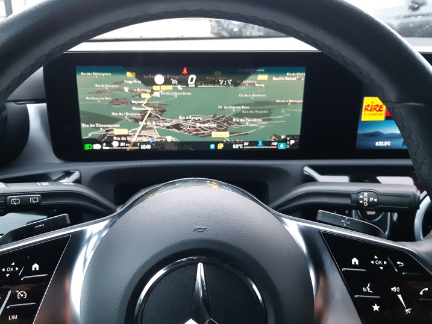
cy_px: 167
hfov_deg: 61.6
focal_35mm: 29
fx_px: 362
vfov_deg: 48.2
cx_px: 199
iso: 640
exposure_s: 1/25
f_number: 1.7
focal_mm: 3.92
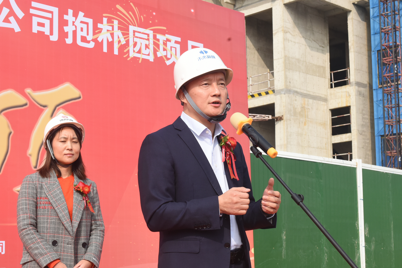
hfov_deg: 43.6
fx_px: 502
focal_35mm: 45
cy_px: 134
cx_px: 201
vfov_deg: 29.9
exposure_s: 1/500
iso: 800
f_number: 11
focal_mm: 45
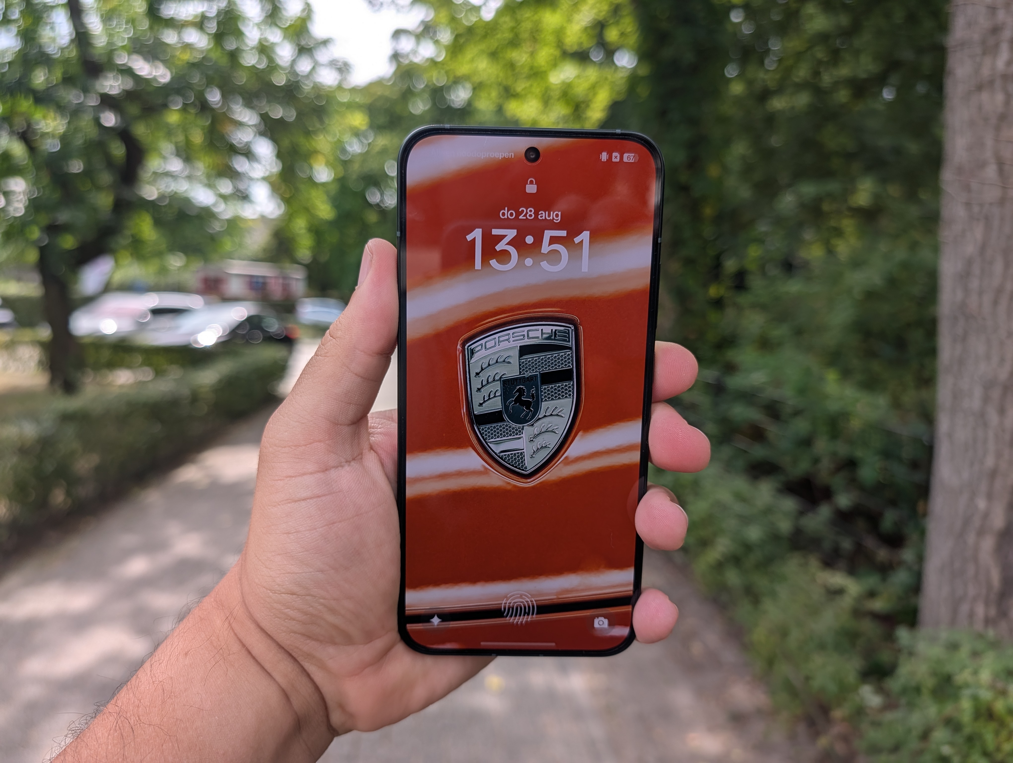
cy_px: 382
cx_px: 506
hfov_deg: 71.5
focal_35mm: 24
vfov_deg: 56.9
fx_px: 703
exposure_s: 1/360
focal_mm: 6.9
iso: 13
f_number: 1.68
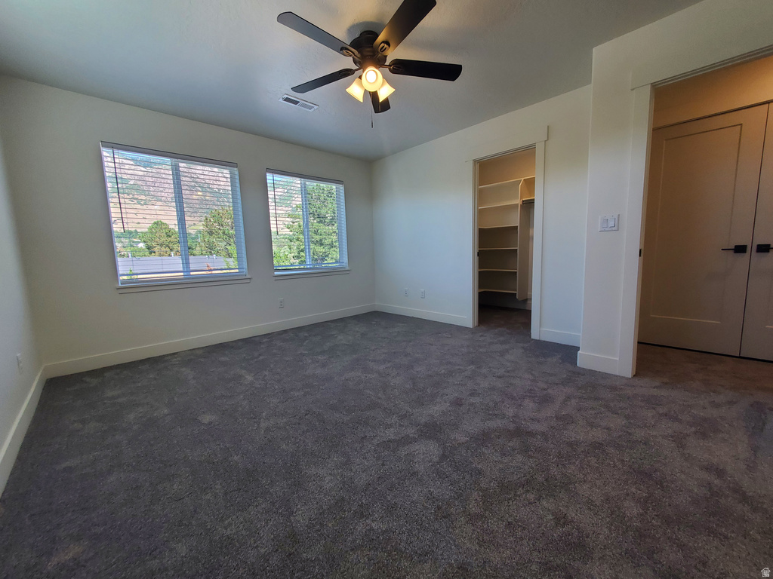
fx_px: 290
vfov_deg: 89.9
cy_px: 290
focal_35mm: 13
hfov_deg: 106.2
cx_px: 386
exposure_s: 1/60
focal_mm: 1.8
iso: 64
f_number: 2.2
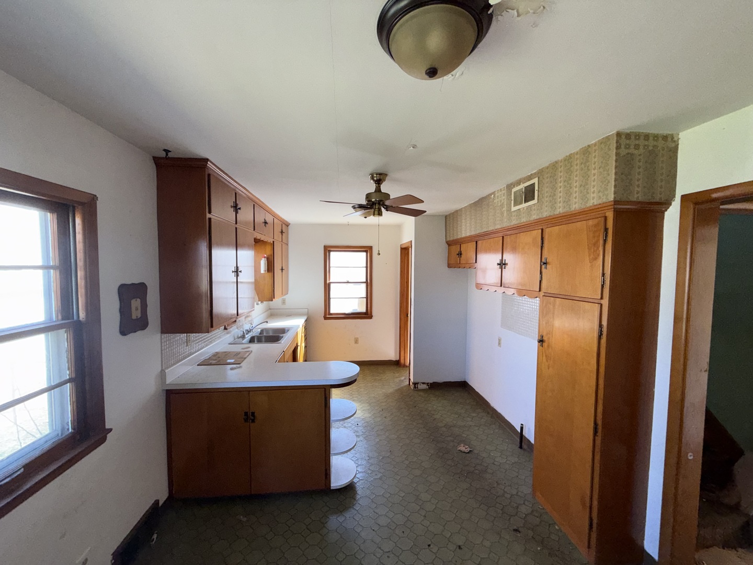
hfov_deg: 102.1
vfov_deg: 85.7
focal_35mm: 14
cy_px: 282
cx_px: 376
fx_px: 305
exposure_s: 1/121
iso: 100
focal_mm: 2.22
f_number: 2.2
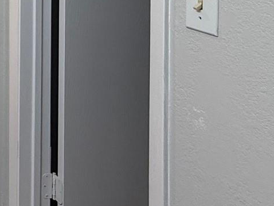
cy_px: -90
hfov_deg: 23.3
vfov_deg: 21.2
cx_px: -173
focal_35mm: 60
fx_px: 475
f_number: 2.2
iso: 160
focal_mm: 2.22
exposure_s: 1/120
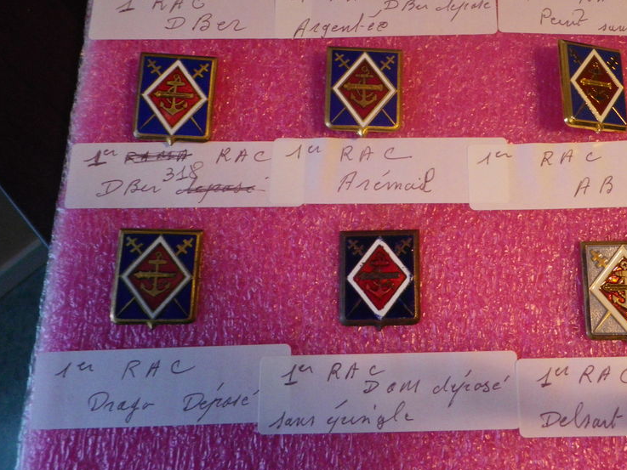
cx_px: 418
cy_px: 168
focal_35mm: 38
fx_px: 688
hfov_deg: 48.2
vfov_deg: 37.4
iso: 250
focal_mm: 4.9
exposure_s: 1/60
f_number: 2.6
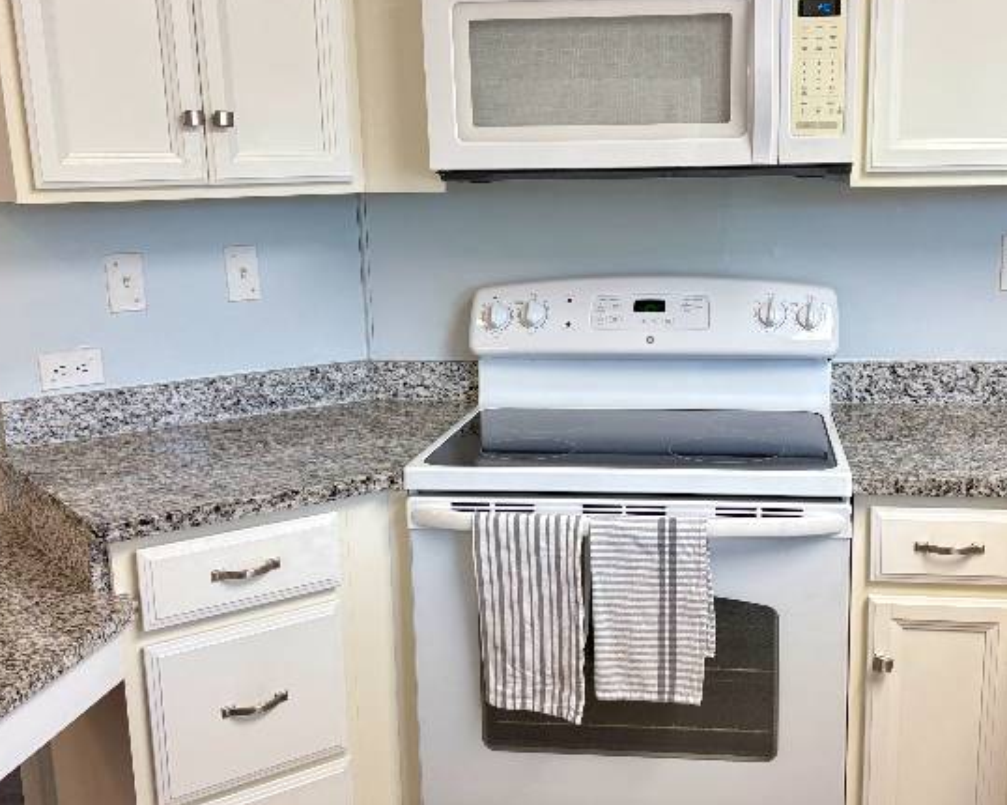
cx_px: 615
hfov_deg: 45.5
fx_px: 1192
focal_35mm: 40
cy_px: 419
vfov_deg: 37.3
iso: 125
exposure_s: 1/120
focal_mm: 5.96
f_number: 1.6
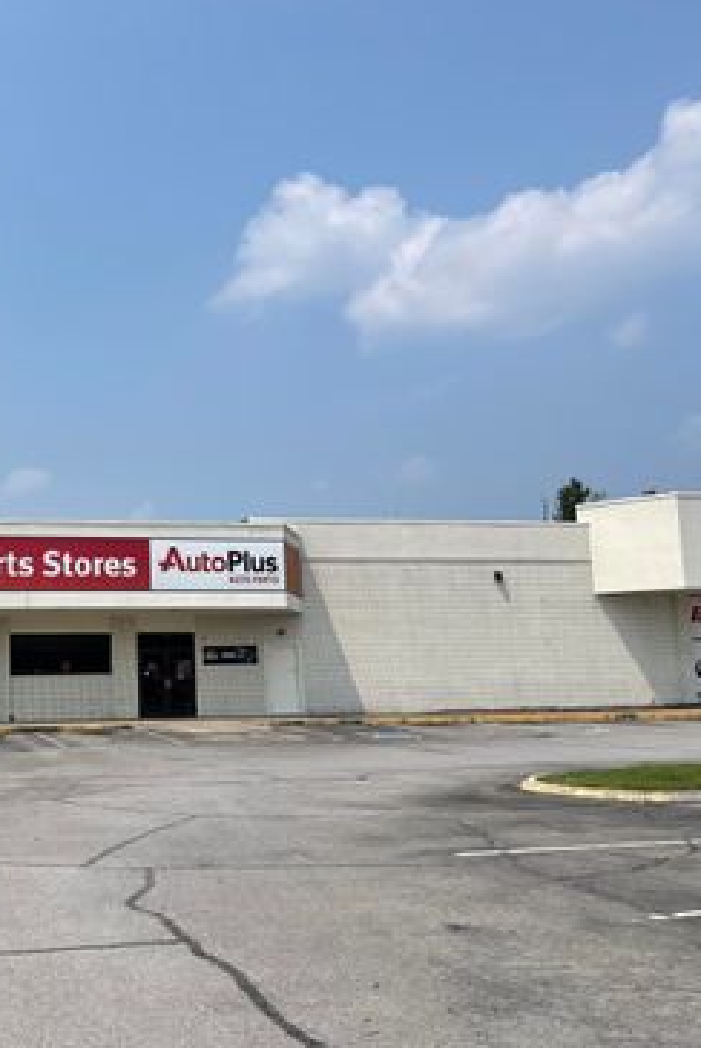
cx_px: 86
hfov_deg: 34.3
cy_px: 530
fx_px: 1079
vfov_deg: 51.8
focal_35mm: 37
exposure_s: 1/6579
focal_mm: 5.1
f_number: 1.6
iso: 32
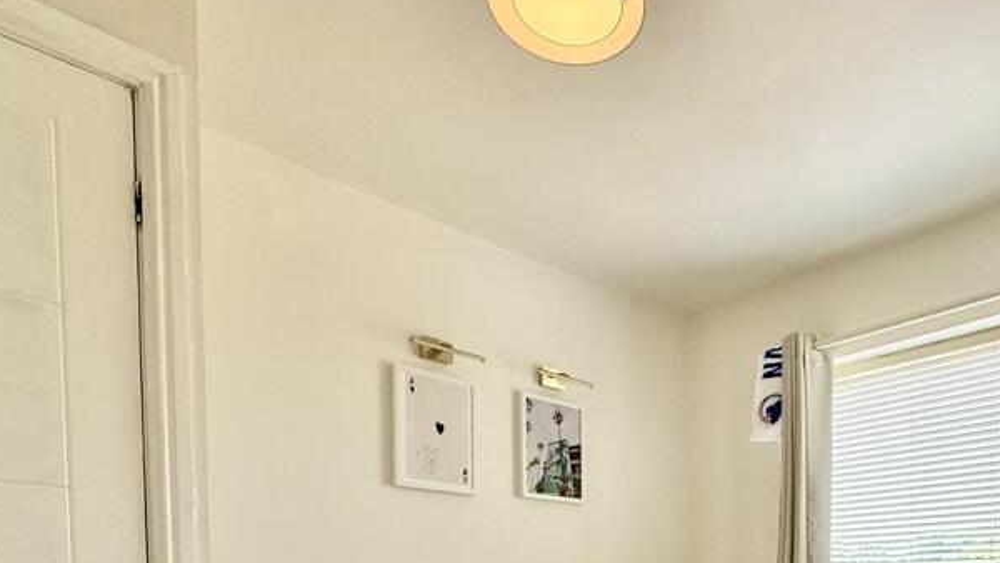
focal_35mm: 26
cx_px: 683
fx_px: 690
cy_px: 620
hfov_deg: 69.4
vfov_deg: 37.2
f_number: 2.2
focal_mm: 2.22
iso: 50
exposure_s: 1/319
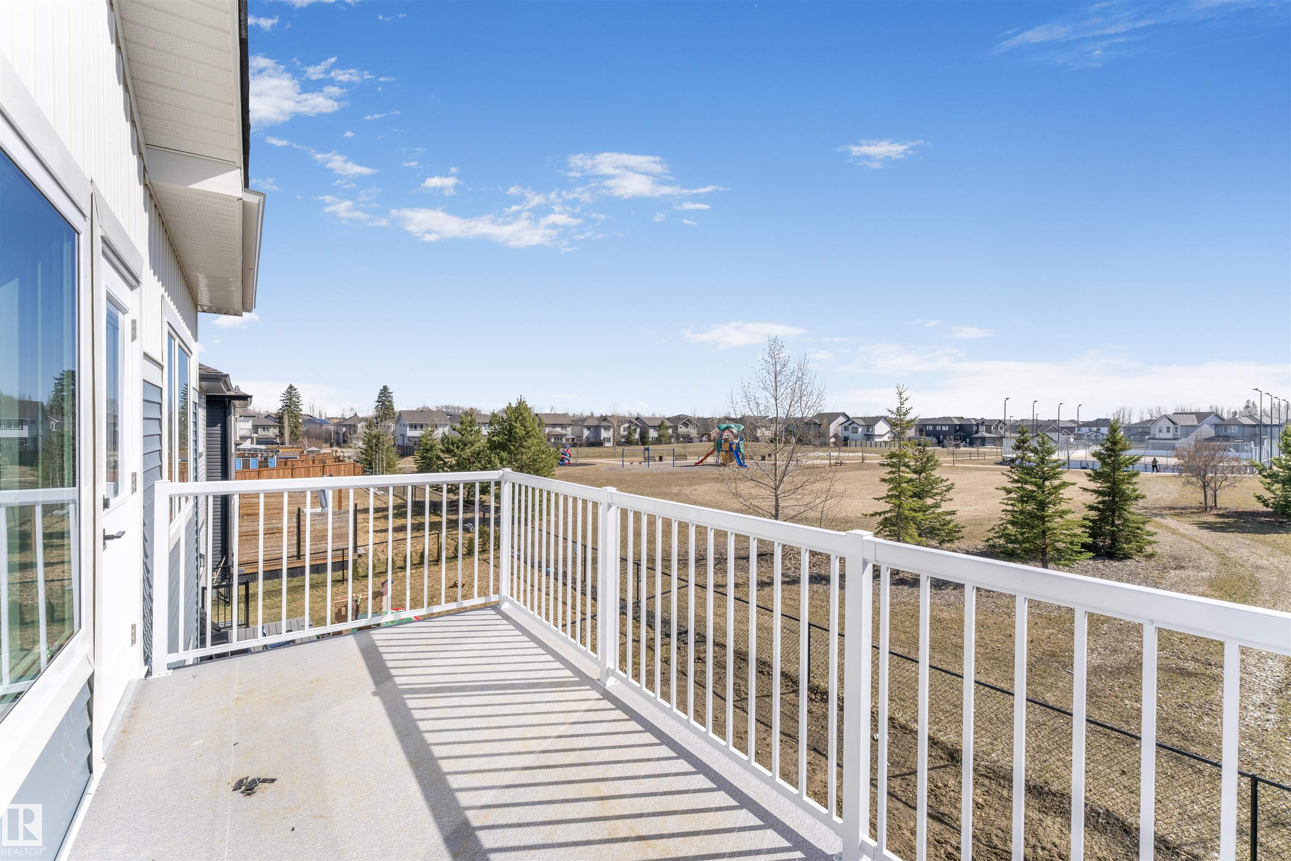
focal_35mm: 14
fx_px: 502
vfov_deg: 81.2
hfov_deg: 104.3
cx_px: 646
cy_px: 430
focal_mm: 14
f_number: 8
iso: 160
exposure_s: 1/800
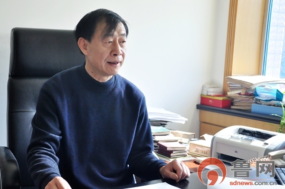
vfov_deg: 26.4
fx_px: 403
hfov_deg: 38.9
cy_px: 94
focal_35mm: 51
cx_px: 142
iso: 800
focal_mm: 34
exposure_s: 1/125
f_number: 5.6
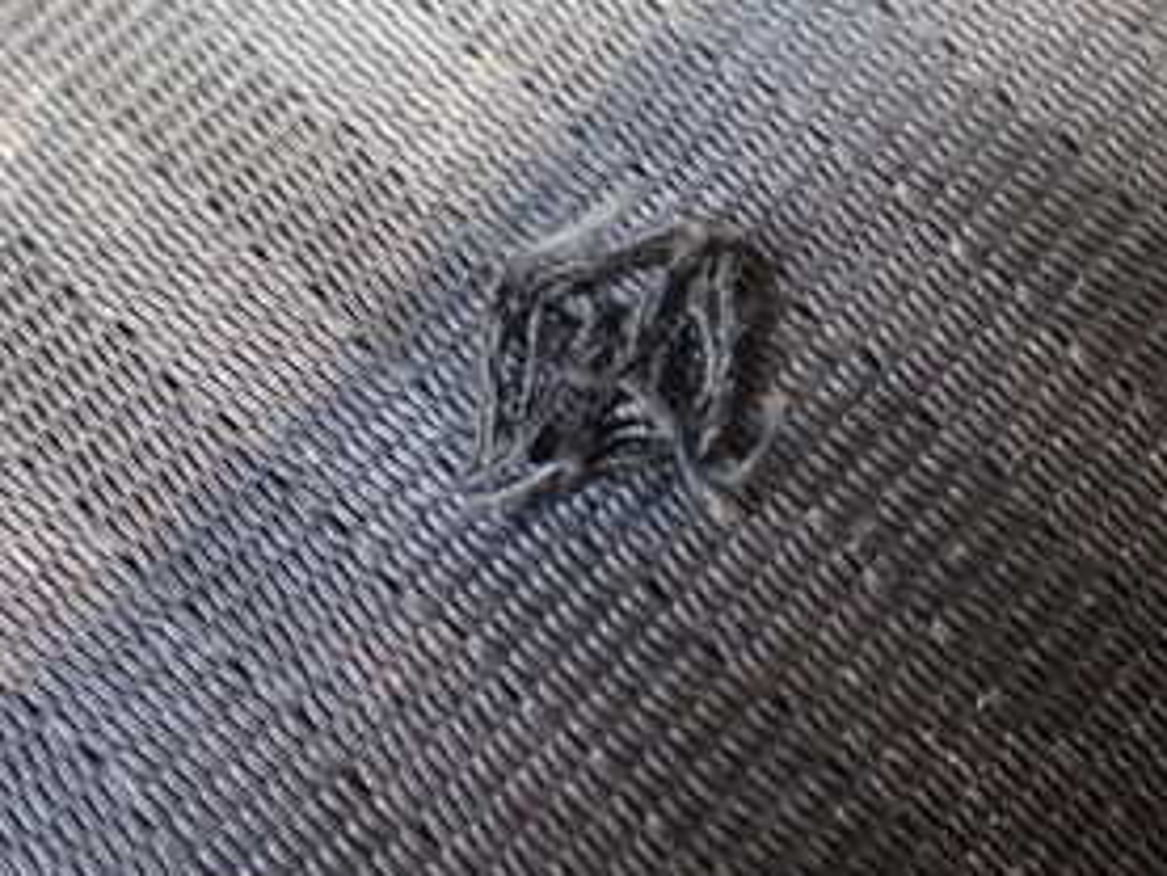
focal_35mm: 65
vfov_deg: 22.6
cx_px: 657
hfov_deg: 29.8
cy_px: 328
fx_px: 2192
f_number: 2.3
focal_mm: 5.4
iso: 640
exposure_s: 1/125
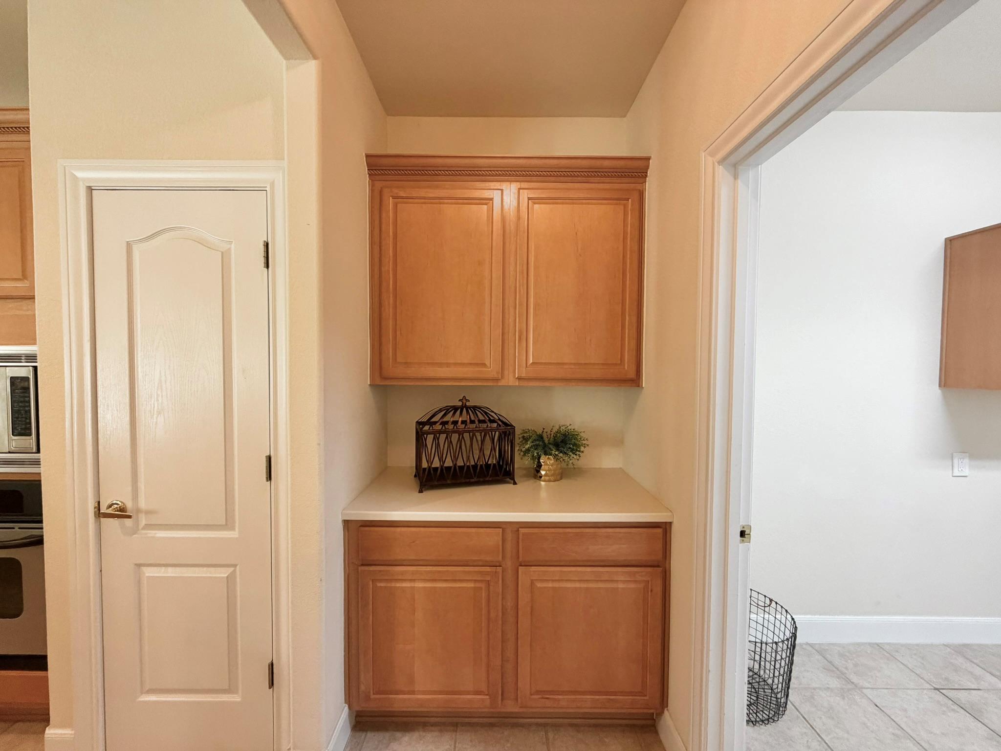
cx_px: 500
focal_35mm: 14
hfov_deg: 102.1
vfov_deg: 85.7
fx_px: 405
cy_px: 376
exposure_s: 1/60
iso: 250
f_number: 2.2
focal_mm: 2.22
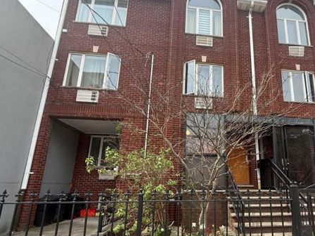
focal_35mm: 20
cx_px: 209
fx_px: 182
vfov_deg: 65.1
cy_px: 146
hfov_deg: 79.2
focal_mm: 2.22
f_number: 2.2
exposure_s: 1/430
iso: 50
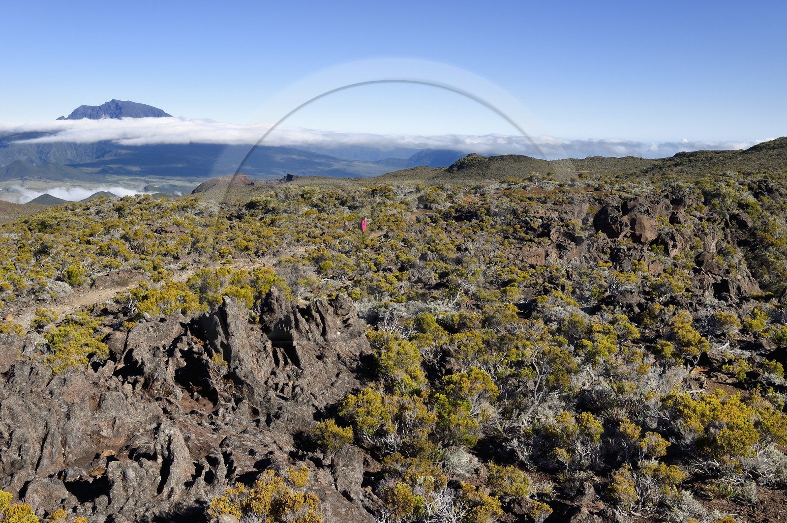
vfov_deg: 35.0
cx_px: 394
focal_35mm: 38
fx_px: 830
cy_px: 262
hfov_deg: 50.7
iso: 200
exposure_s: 1/250
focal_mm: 38
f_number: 14
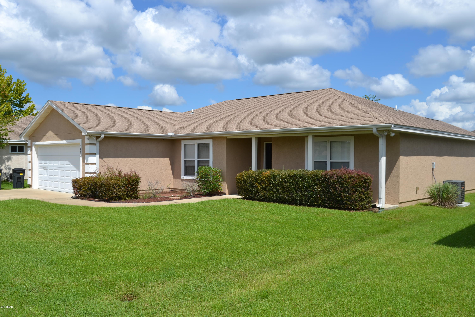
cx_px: 238
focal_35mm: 33
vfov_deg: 40.0
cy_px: 158
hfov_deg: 57.2
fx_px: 435
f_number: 7.1
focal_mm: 22
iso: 100
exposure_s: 1/400
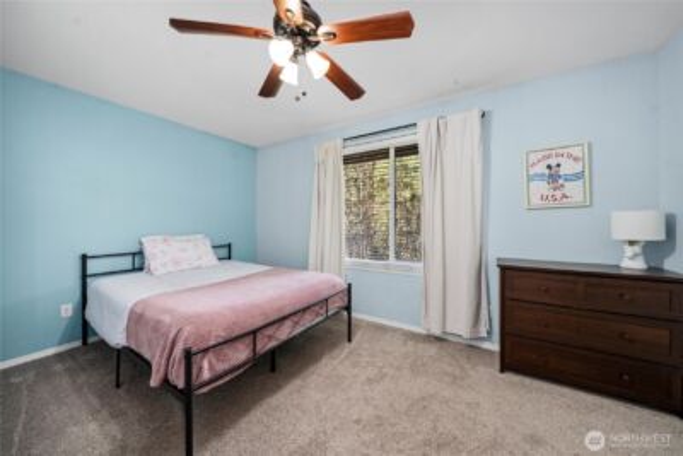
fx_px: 228
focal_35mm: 12
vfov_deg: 90.1
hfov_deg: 112.6
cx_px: 342
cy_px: 228
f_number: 7.1
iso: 320
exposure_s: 1/60
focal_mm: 12
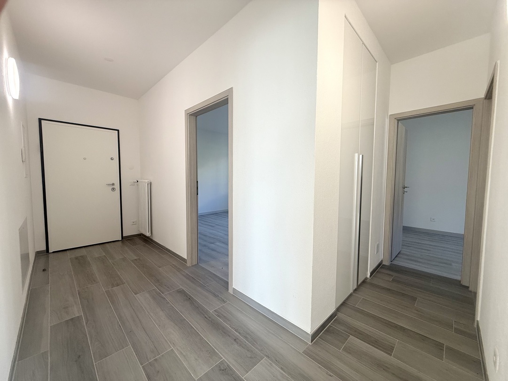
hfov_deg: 102.1
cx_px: 254
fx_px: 205
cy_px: 190
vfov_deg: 85.7
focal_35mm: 14
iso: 80
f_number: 2.2
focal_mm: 2.22
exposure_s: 1/100
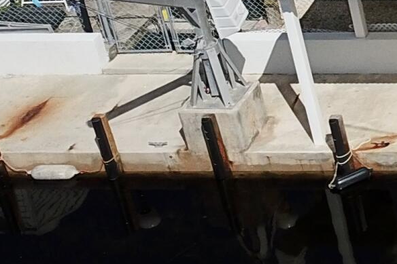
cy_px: -98
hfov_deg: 11.9
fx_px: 1532
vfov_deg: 9.6
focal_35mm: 139
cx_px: 954
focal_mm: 4.73
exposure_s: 1/3497
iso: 100
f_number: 2.2
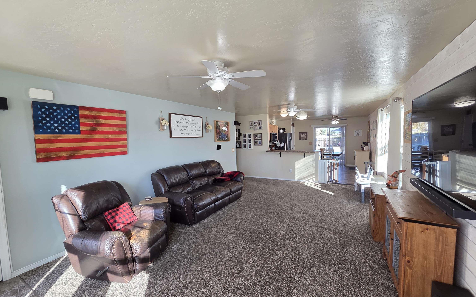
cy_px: 154
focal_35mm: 14
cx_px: 235
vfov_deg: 78.6
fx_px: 182
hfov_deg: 105.3
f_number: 2.2
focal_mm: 2.2
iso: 125
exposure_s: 1/120
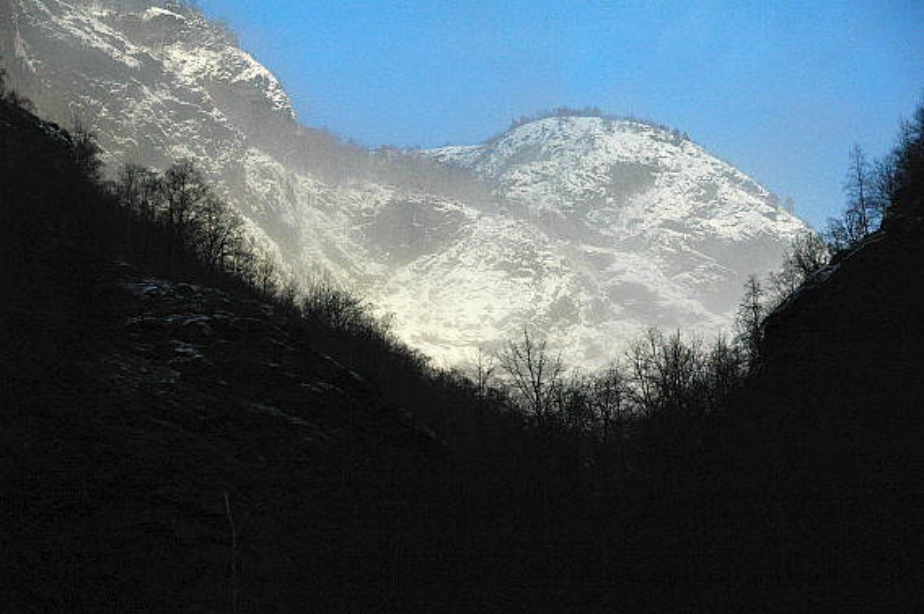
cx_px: 462
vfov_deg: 8.7
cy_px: 307
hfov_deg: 13.1
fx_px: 4039
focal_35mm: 158
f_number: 8
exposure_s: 1/1000
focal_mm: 105
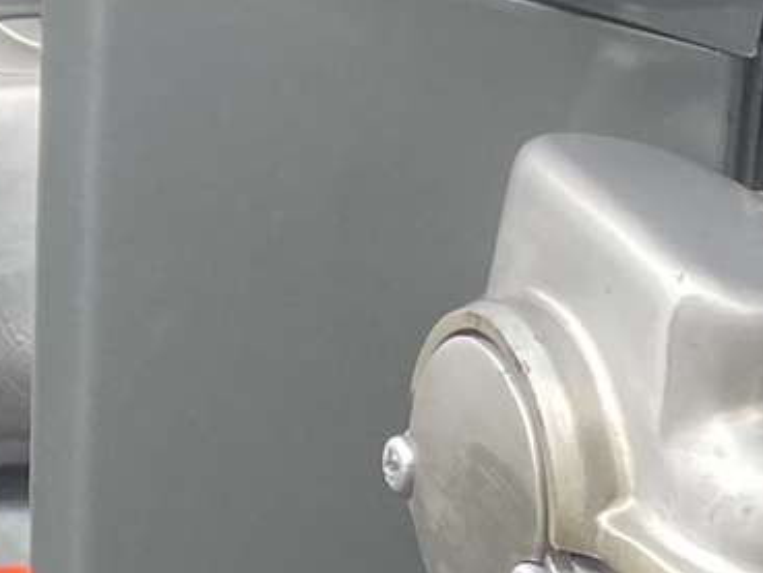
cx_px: 1971
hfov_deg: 11.1
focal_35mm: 141
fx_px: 3109
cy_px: 1431
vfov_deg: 9.3
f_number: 1.8
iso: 125
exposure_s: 1/114
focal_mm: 4.25
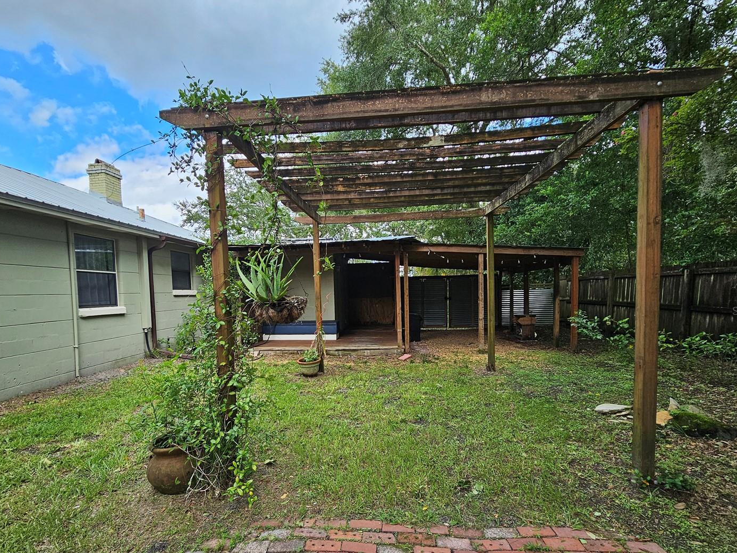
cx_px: 358
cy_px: 311
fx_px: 319
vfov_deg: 81.4
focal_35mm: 15
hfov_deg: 98.1
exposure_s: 1/298
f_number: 2.2
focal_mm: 2.2
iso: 50
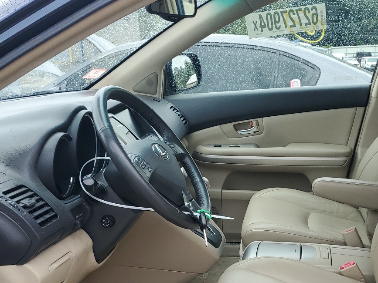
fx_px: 524
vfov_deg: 29.6
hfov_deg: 39.4
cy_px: 222
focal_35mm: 48
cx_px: 234
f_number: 1.5
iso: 50
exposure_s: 1/556
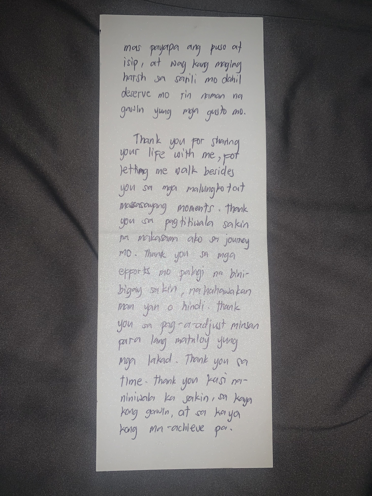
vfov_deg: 67.3
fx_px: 373
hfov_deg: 53.1
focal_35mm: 26
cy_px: 248
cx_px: 186
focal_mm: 4.25
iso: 25
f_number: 1.8
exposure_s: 1/21
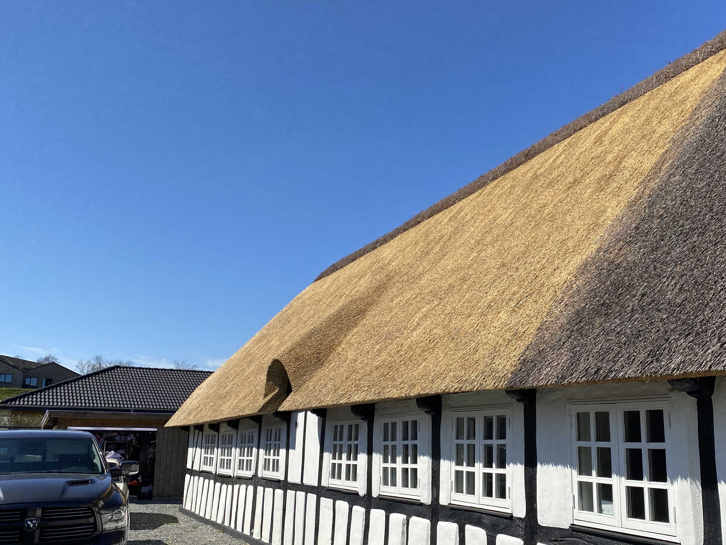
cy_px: 320
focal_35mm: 33
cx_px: 448
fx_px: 692
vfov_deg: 42.8
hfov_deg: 54.8
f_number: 1.8
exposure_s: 1/3846
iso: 32
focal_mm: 4.25
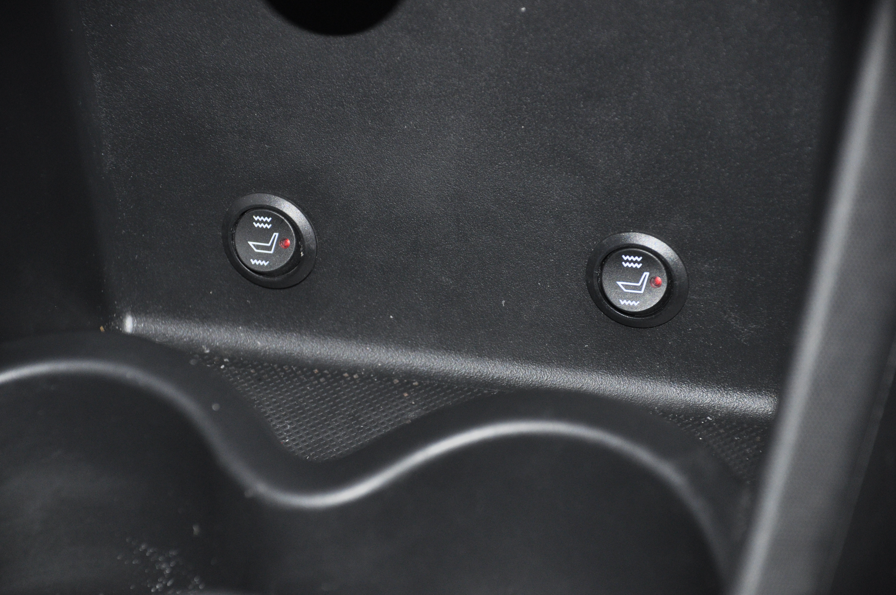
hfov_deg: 11.0
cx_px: 448
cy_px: 298
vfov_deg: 7.3
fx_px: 4661
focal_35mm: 188
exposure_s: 1/60
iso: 800
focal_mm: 125
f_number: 5.6
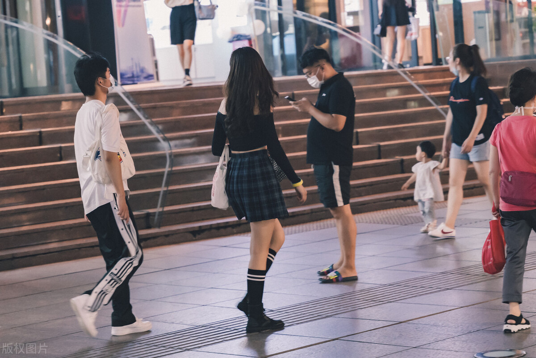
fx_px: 1564
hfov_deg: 19.4
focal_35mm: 105
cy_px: 179
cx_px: 268
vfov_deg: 13.1
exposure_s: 1/100
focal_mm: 70
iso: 2500
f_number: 2.8
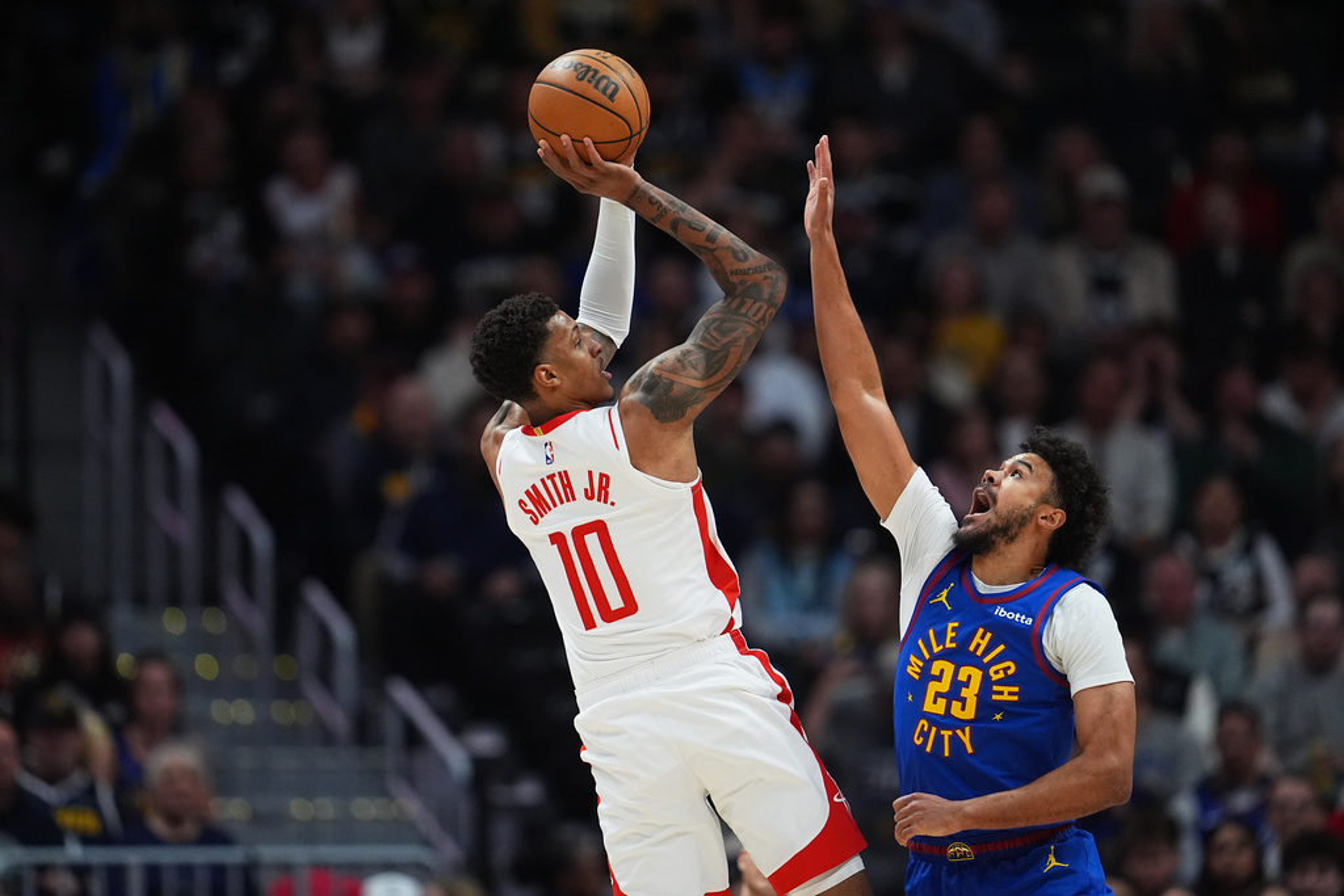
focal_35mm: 400
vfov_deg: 3.4
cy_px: 448
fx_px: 14934
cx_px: 672
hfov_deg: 5.2
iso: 4000
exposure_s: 1/2000
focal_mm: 400
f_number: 3.2
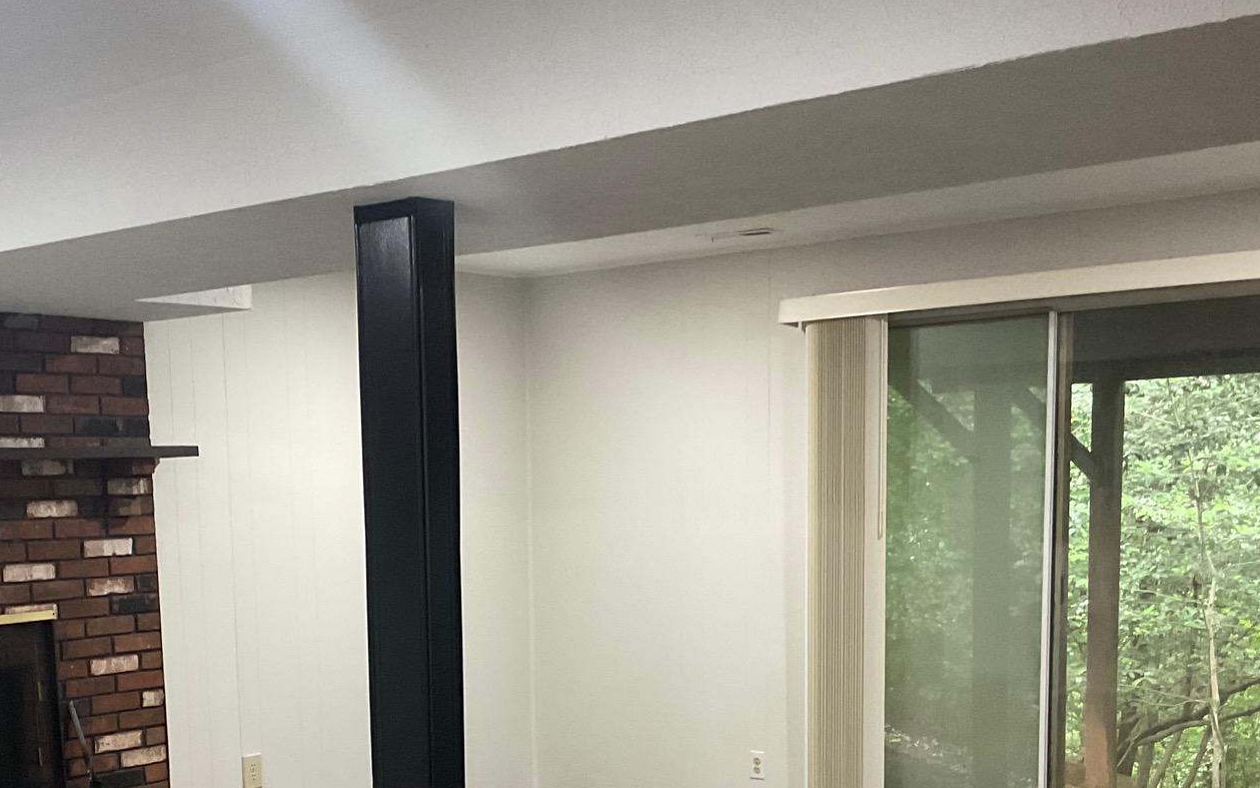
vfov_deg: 25.2
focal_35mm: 50
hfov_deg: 40.0
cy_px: 683
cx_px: 461
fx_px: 1717
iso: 200
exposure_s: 1/40
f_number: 1.8
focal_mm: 3
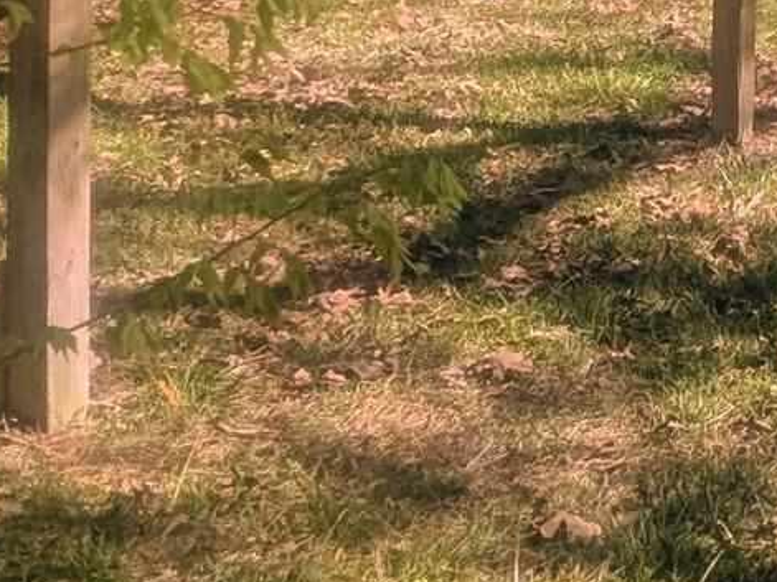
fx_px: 1952
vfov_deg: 15.7
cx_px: 1087
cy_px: -267
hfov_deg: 20.1
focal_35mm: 87
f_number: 2.2
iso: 48
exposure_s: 1/861
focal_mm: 2.35
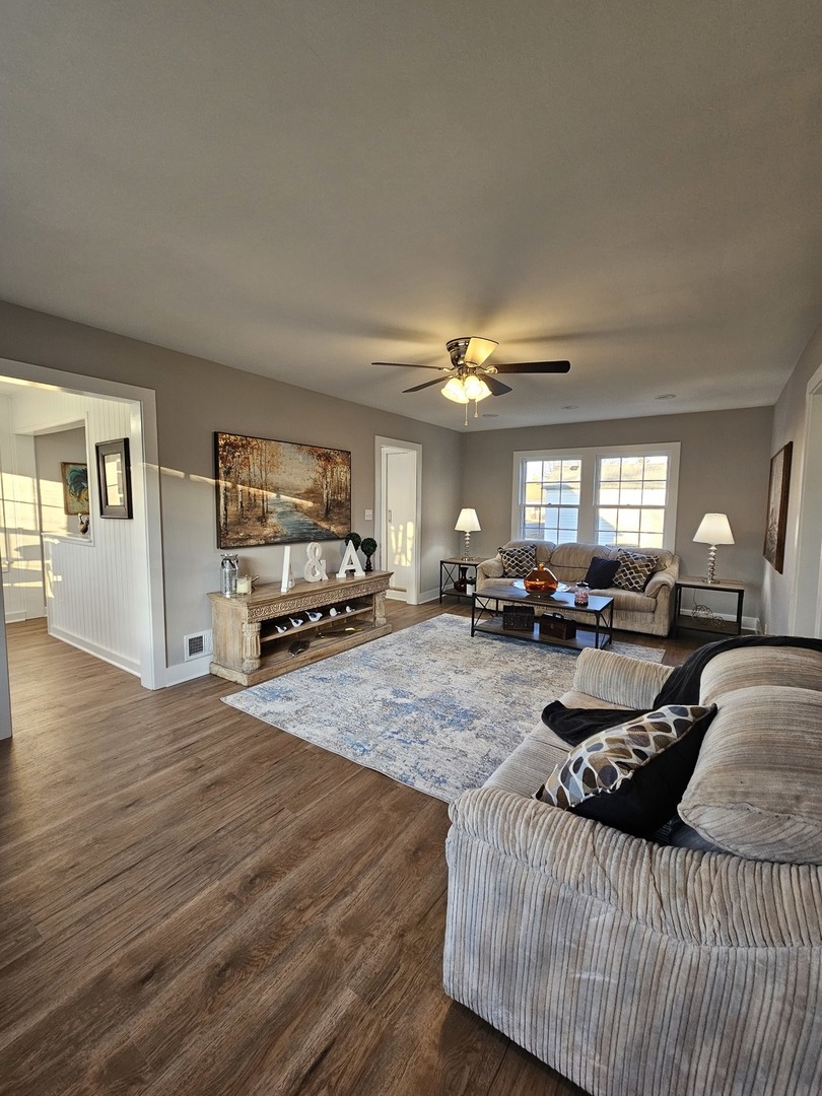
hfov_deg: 89.9
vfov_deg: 106.2
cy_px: 548
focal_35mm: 13
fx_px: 412
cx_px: 411
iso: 100
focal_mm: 2.2
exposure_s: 1/60
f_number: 2.2
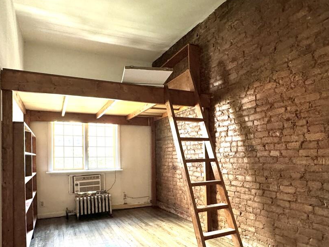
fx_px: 219
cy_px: 153
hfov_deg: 73.6
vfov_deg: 58.2
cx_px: 144
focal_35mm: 23
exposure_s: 1/60
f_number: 2.2
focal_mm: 2.22
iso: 400
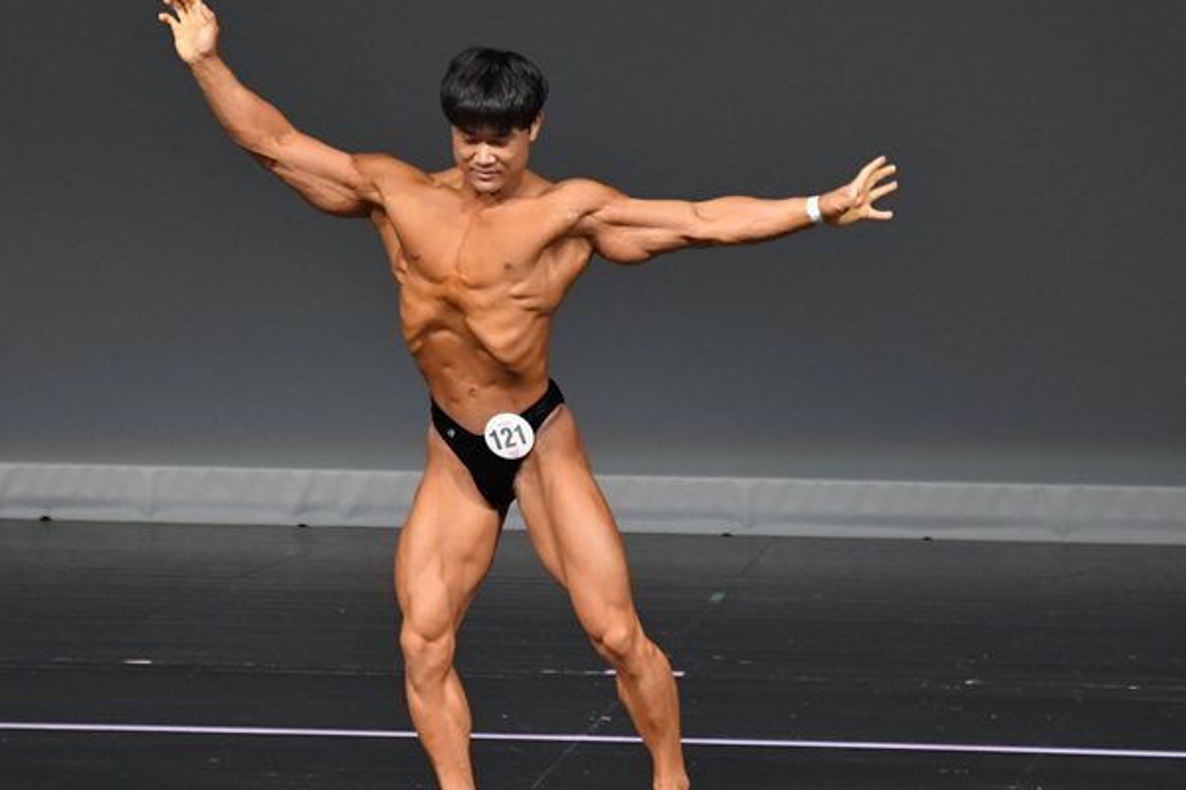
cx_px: 510
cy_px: 477
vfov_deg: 3.1
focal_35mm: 446
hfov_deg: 4.6
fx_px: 14688
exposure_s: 1/400
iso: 4000
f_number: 5.6
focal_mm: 230
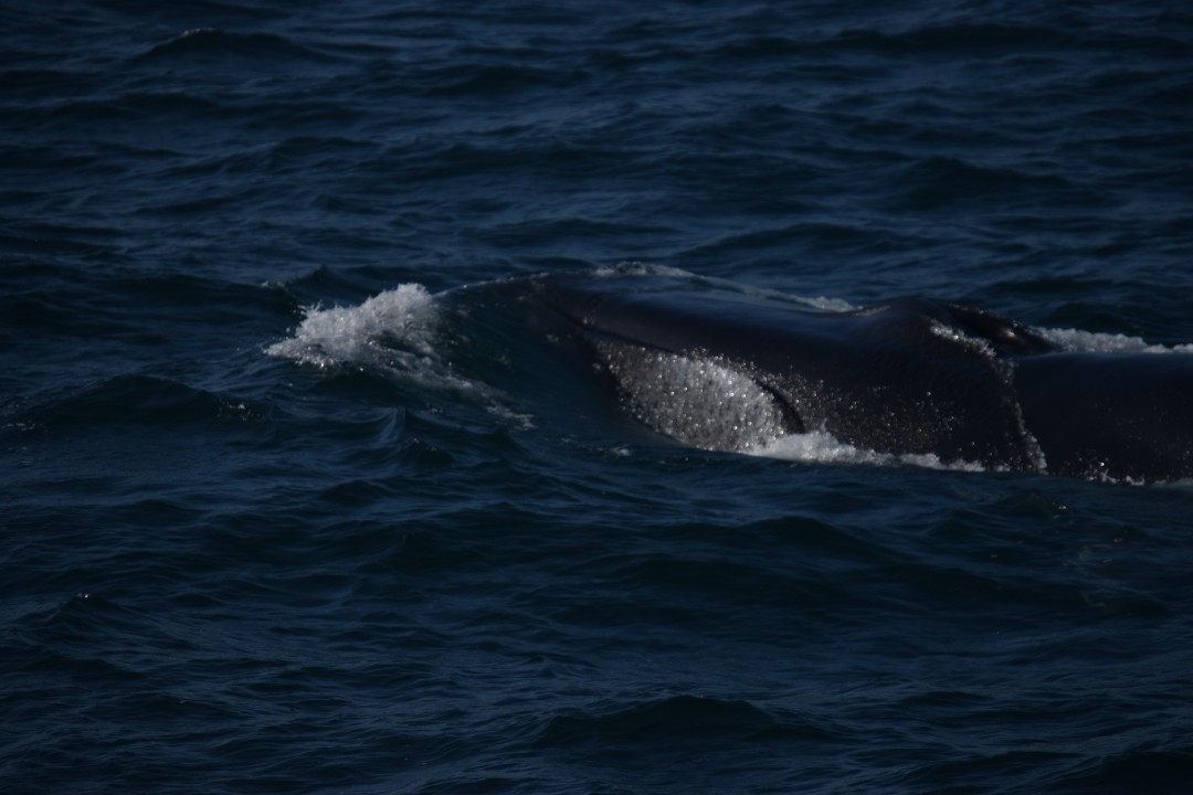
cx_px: 596
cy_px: 398
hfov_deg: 6.9
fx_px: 9941
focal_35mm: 300
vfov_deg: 4.6
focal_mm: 200
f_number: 5.6
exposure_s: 1/4000
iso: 200
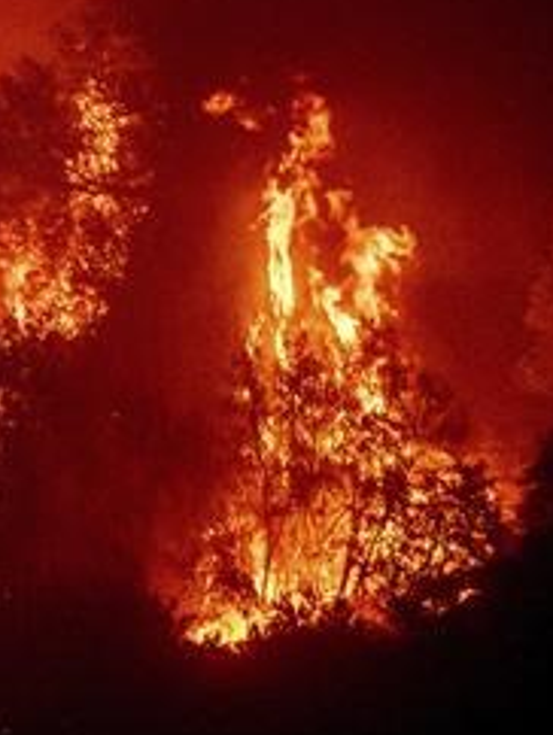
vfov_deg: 1.8
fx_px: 23006
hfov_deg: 1.4
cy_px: 343
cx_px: -337
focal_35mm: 1082
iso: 9000
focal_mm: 420
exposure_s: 1/250
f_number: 4
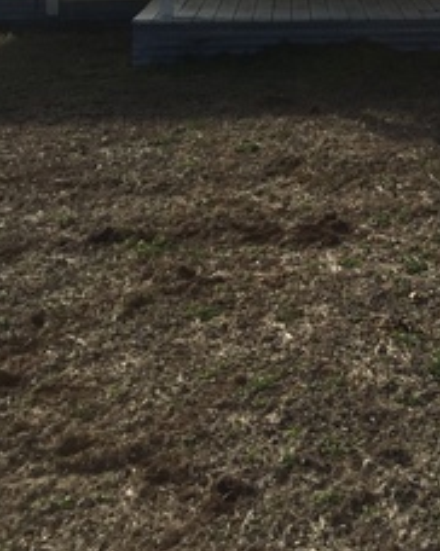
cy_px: -99
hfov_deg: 20.0
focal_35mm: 72
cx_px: 519
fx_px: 1174
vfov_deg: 24.2
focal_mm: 4.15
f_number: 2.2
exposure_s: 1/3597
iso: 32
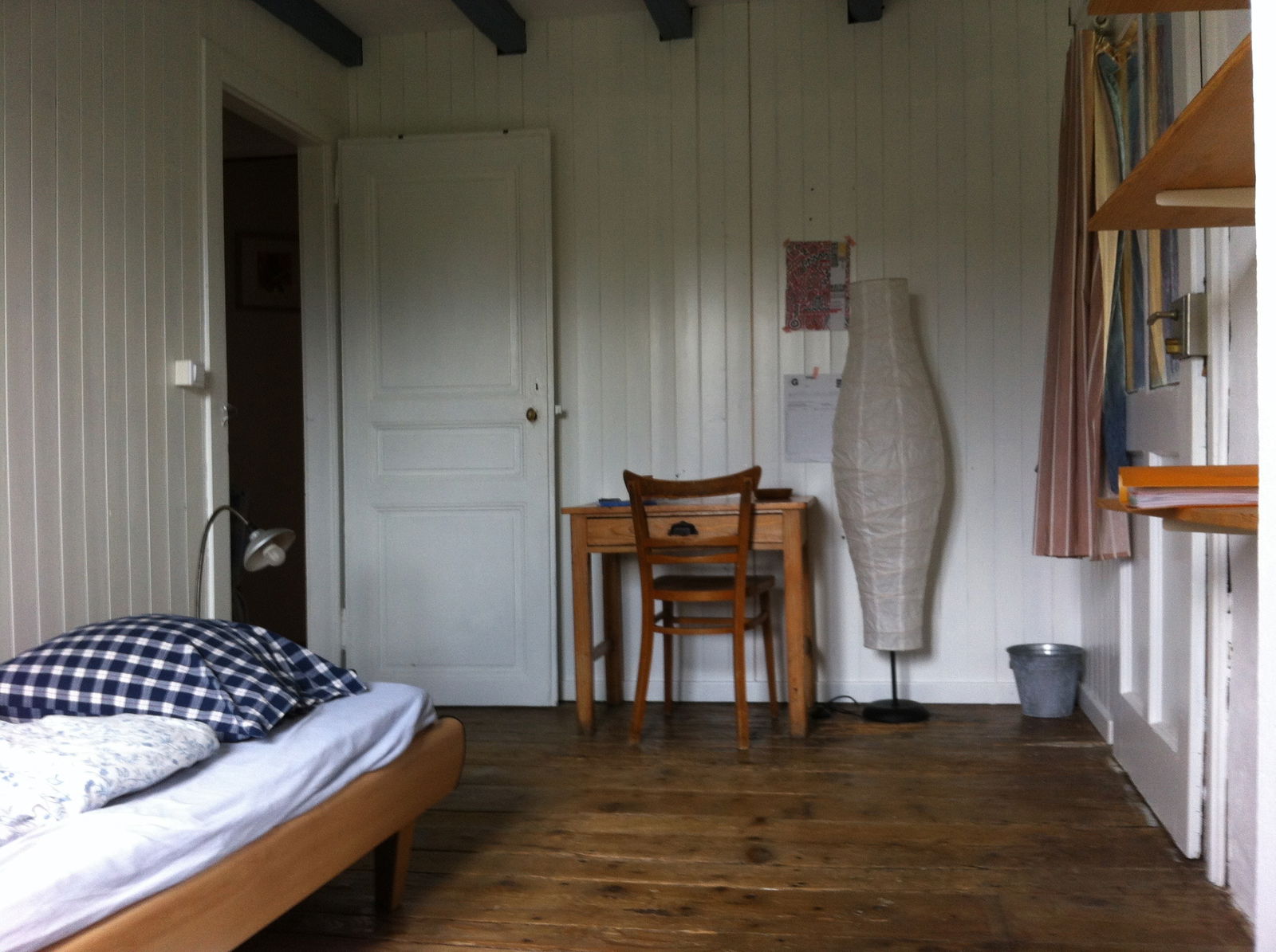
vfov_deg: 40.6
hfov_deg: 52.7
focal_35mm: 35
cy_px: 476
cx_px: 638
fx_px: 1288
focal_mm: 3.85
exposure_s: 1/15
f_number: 2.8
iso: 80
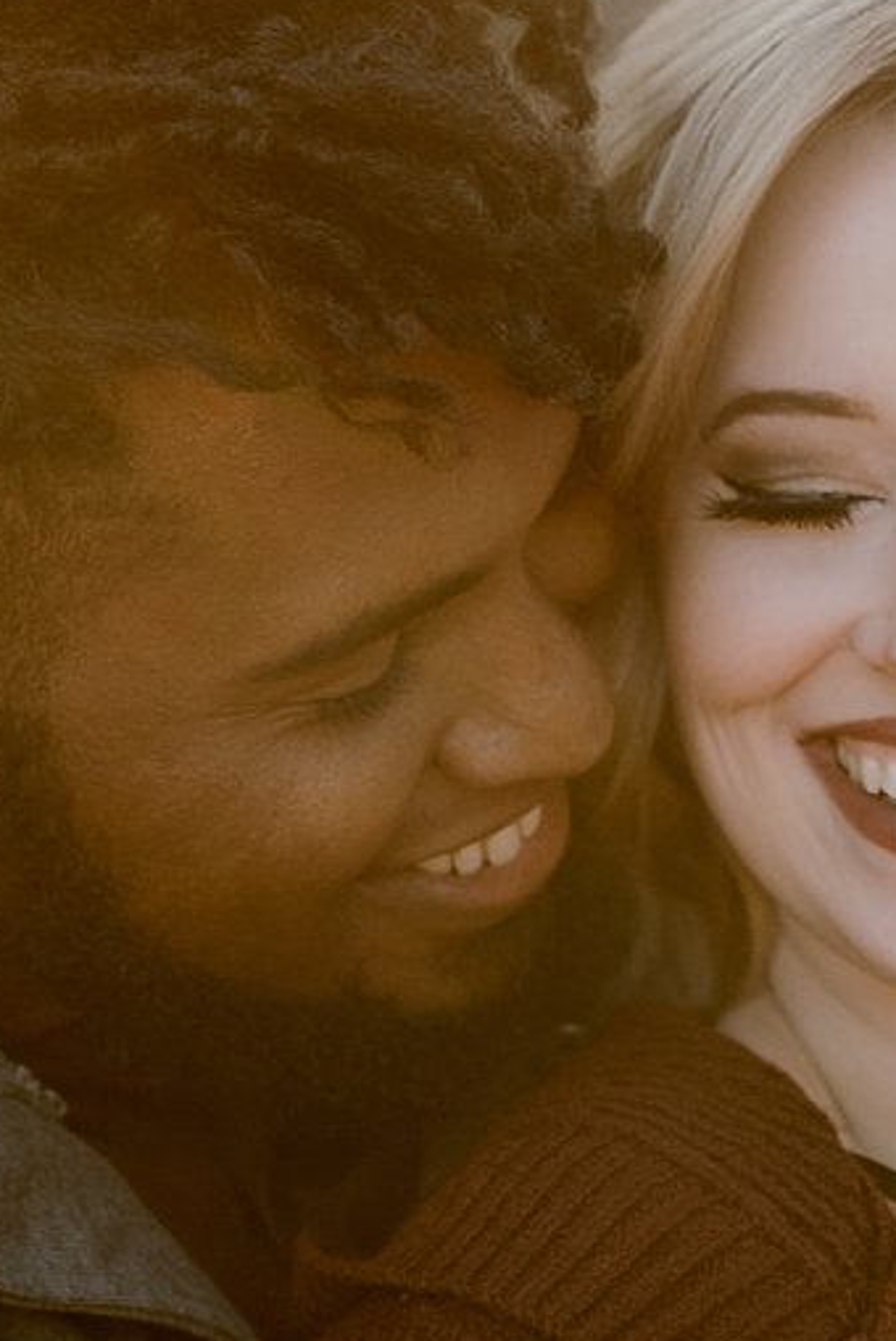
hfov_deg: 4.0
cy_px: -79
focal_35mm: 342
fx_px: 12750
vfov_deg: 6.0
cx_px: 729
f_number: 2
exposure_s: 1/320
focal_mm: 85
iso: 200
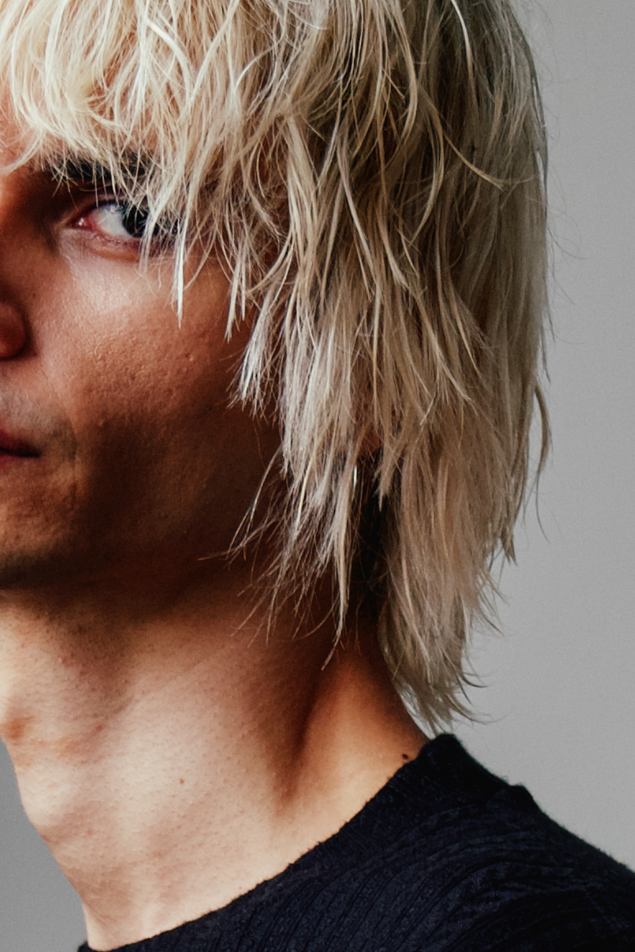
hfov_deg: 4.8
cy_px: 1624
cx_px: 234
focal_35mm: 284
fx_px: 7510
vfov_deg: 7.1
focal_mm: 67
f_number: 3.5
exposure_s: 1/100
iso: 160
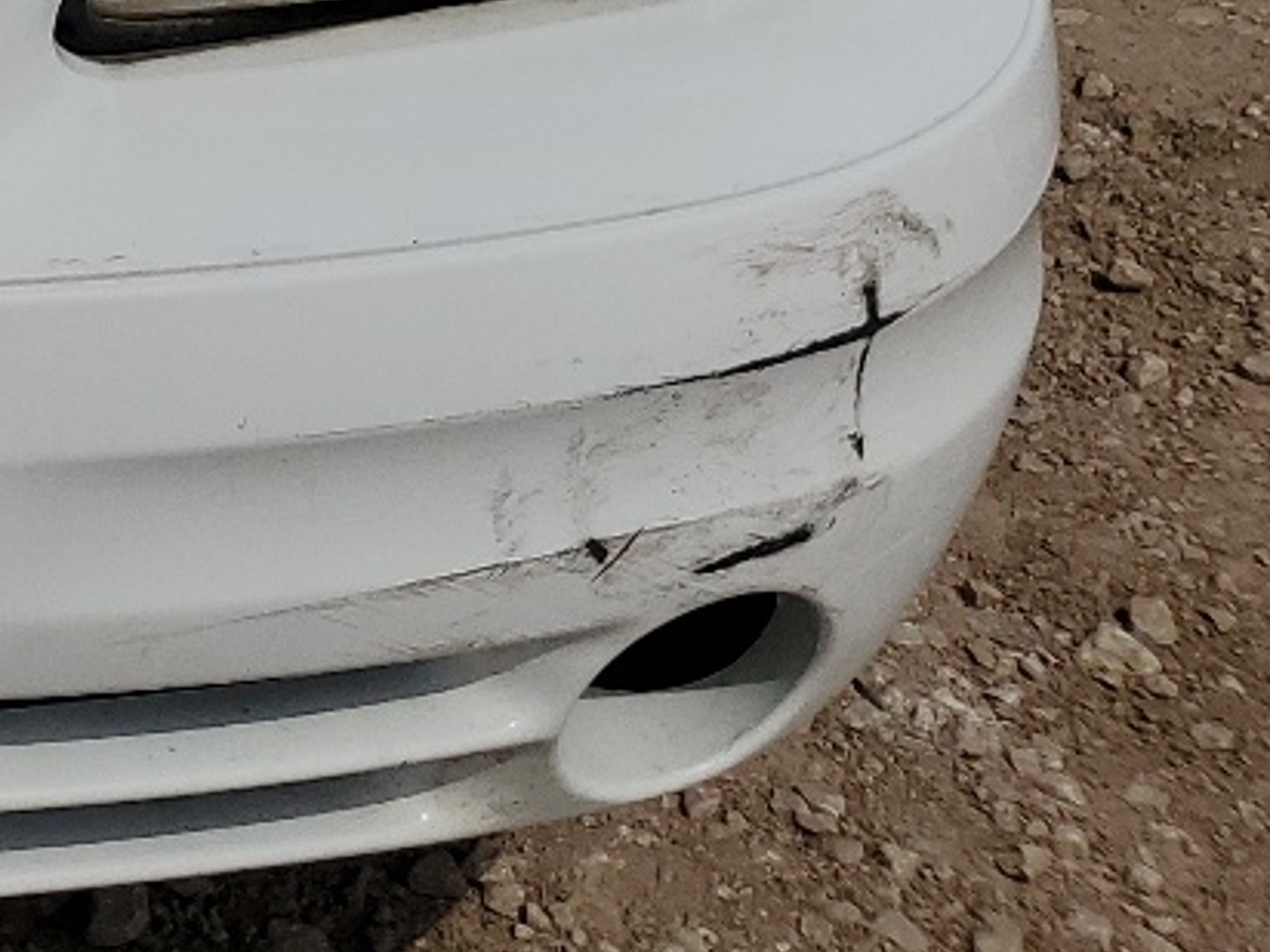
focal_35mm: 101
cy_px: -558
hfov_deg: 17.1
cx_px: -768
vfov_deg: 13.6
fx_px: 3706
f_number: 1.5
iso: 52
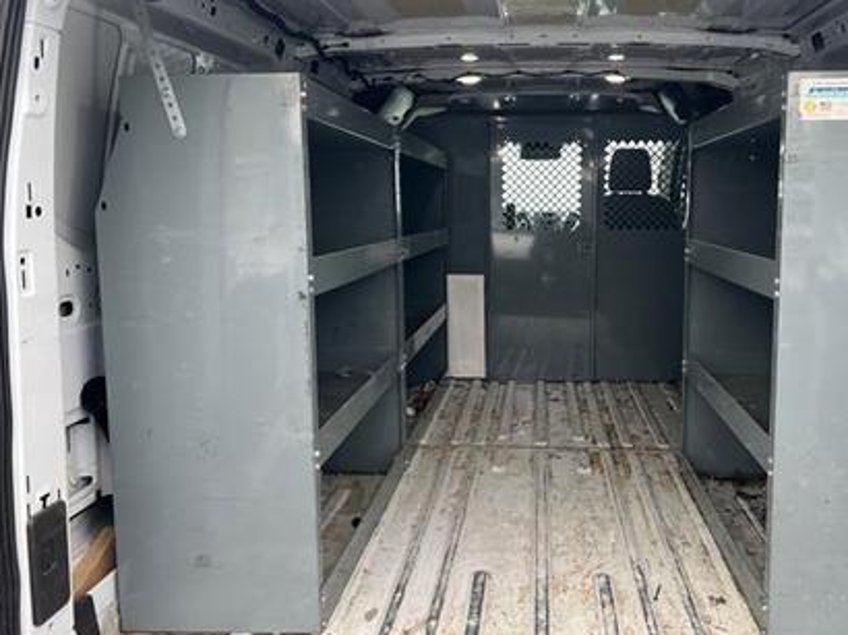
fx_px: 783
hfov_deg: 56.4
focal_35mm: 32
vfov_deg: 44.1
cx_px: 509
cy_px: 288
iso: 32
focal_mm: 5.7
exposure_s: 1/128
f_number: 1.5
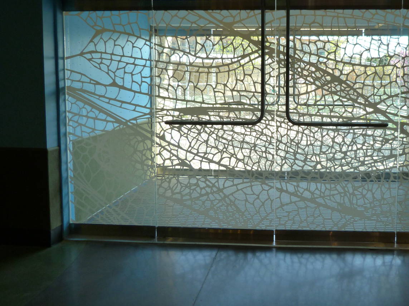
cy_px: 114
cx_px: 281
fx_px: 413
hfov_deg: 51.4
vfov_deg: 40.4
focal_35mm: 35
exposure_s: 1/60
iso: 125
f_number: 2.8
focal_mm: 4.5
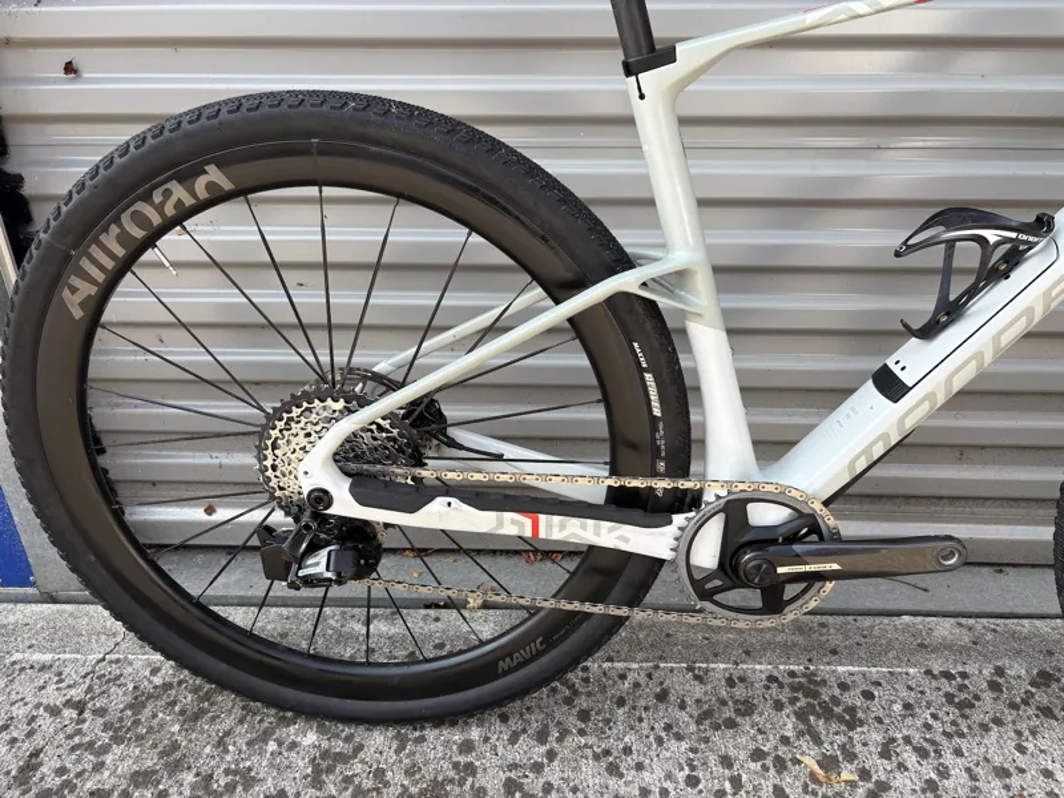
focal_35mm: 26
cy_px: 399
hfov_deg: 67.3
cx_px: 532
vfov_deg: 53.1
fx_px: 799
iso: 50
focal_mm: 5.96
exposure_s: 1/543
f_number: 1.6
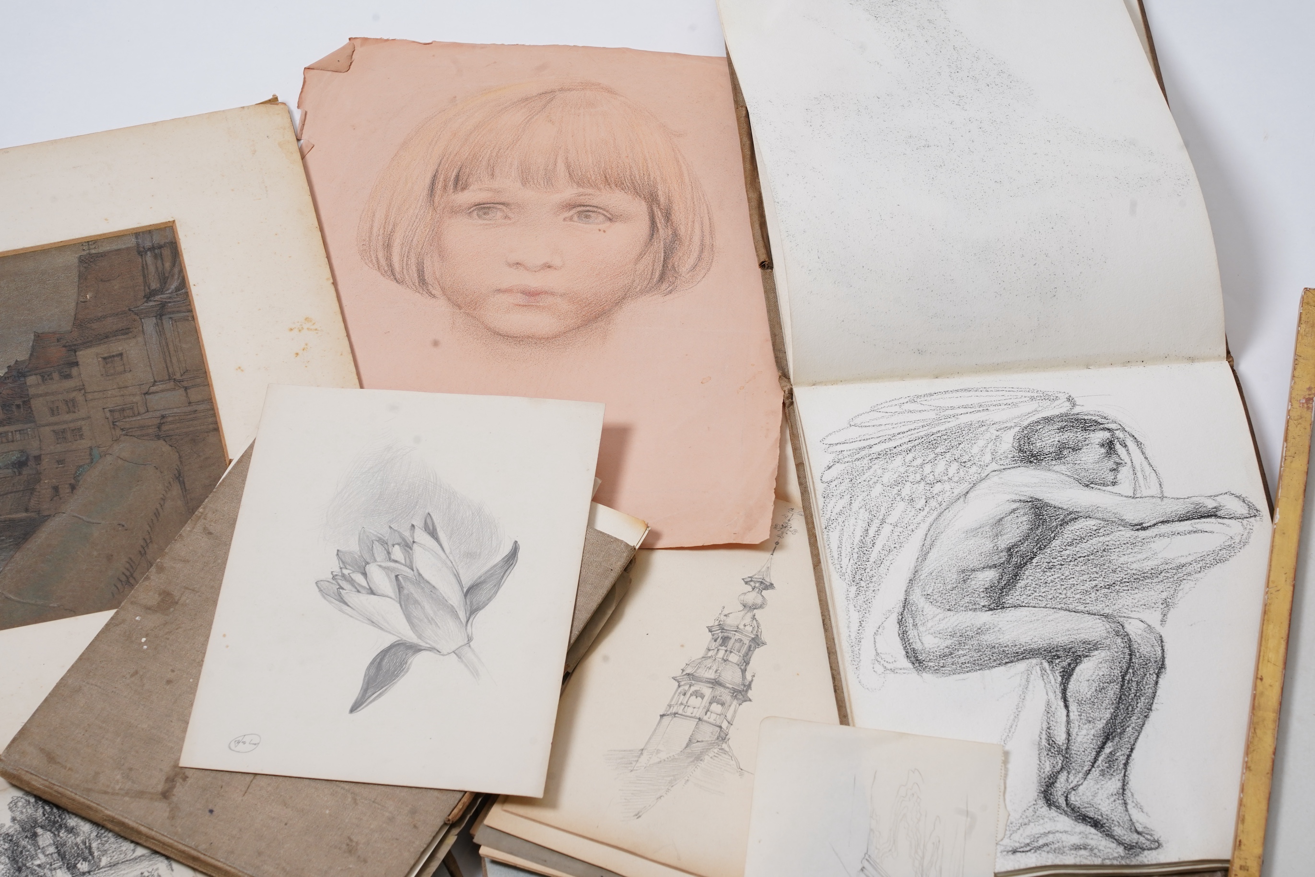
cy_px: 438
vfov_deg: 13.0
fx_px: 3835
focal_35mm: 105
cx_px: 658
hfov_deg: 19.5
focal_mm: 105
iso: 800
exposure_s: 1/125
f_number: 14
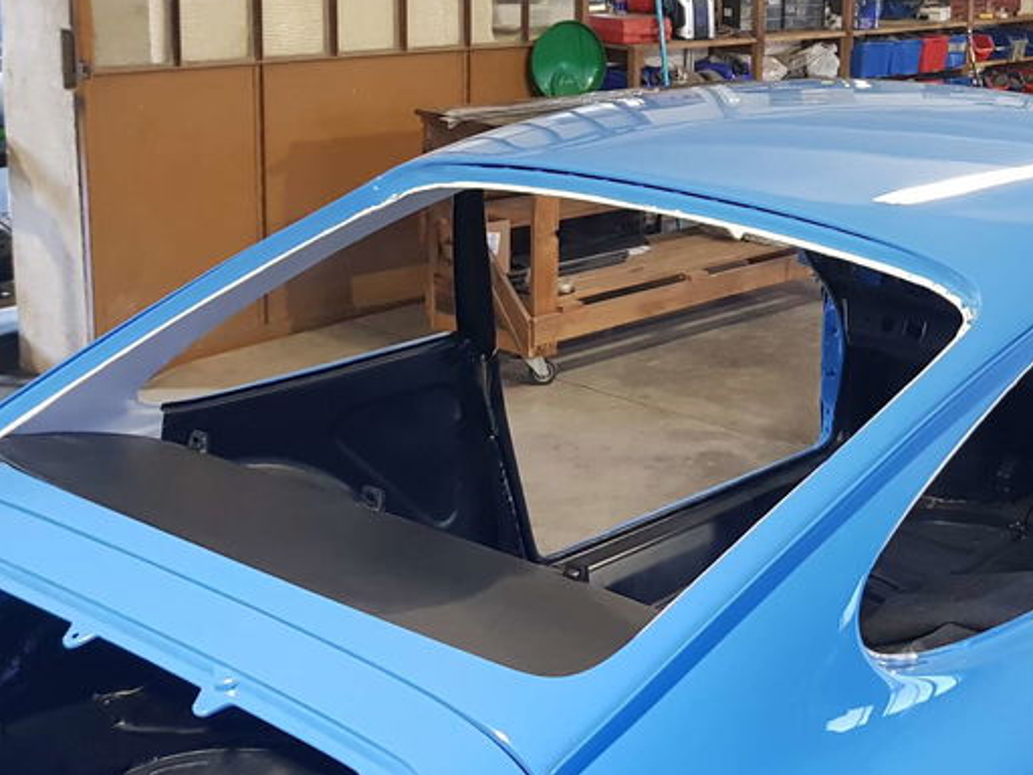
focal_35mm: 52
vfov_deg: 27.9
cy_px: 283
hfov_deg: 34.0
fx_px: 1552
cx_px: 999
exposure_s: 1/33
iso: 200
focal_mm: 4.2
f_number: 1.7
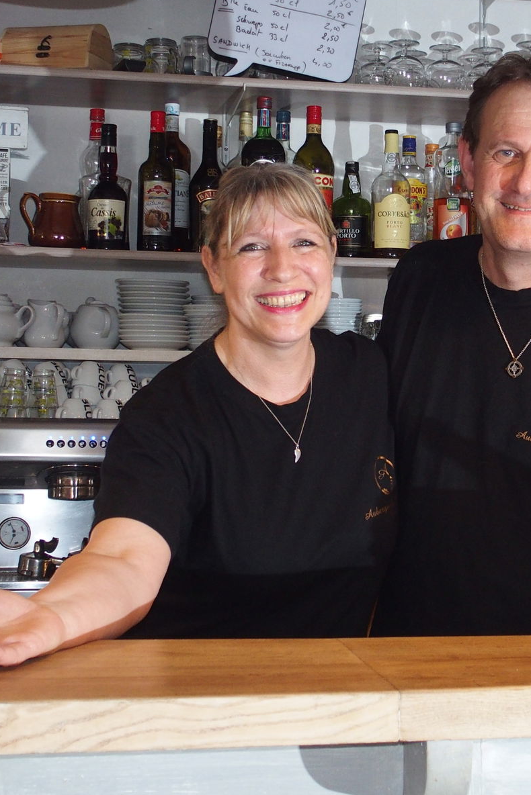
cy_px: 398
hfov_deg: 22.7
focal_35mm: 59
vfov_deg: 33.9
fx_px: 1305
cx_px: 433
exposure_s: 1/40
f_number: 2.8
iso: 400
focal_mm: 9
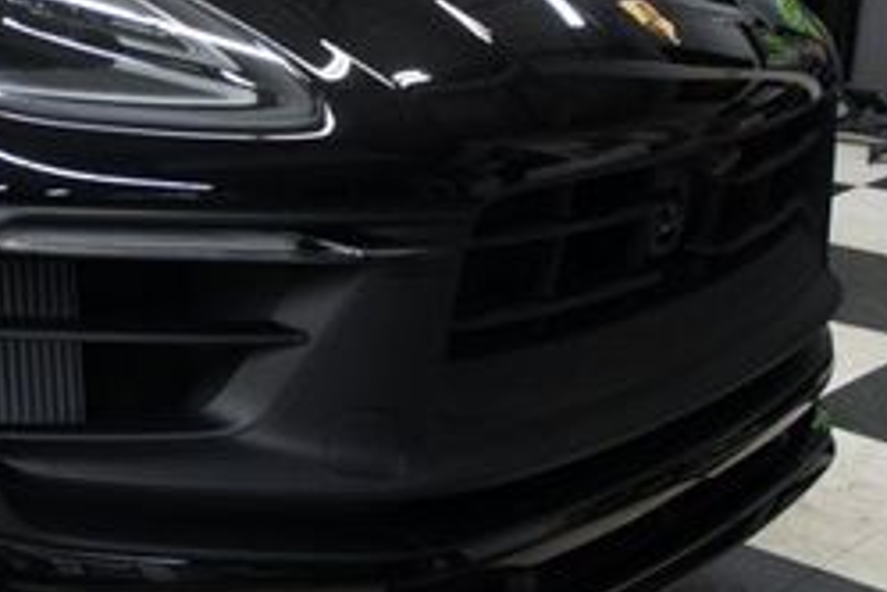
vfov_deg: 17.4
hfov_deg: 23.8
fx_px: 1897
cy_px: 53
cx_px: -199
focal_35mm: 77
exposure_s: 1/30
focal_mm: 20
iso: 320
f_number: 4
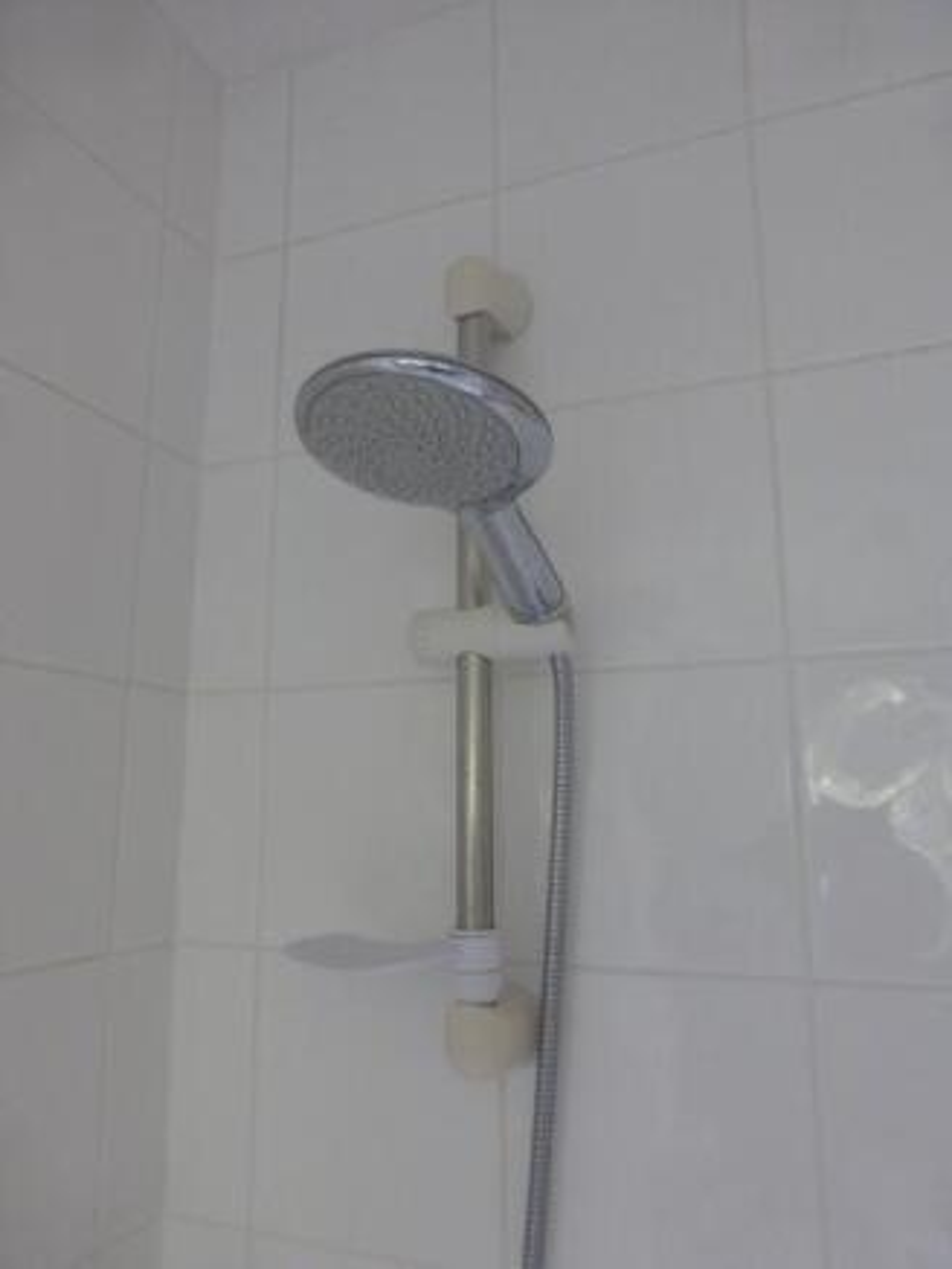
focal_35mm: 24
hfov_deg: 56.8
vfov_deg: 71.6
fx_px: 880
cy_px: 634
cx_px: 476
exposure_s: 1/60
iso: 320
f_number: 3.3
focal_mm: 4.3
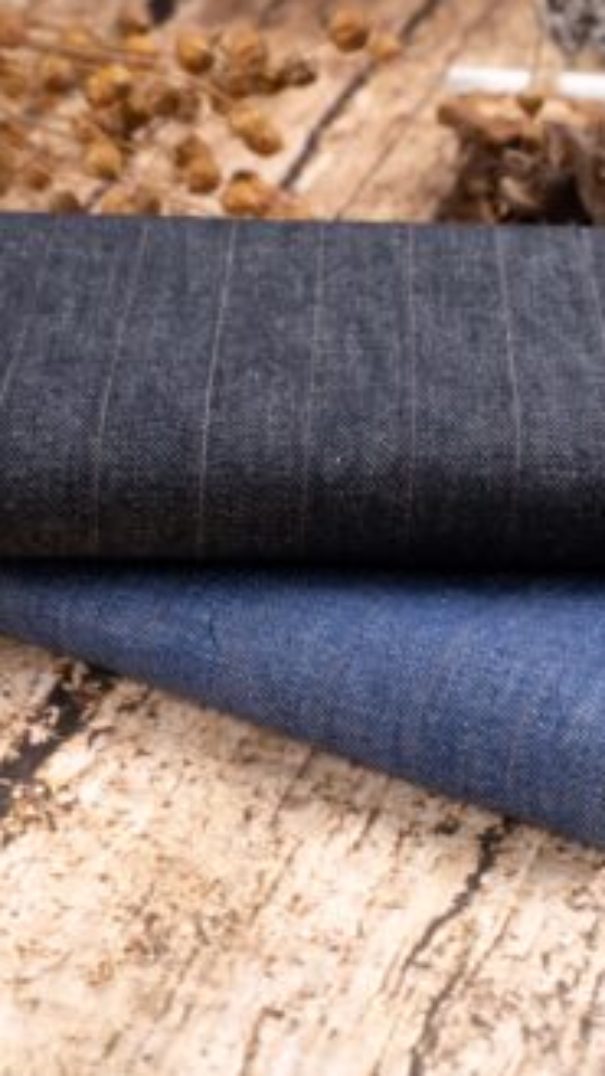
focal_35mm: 78
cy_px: 538
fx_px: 2225
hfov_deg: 15.5
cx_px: 343
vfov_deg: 27.2
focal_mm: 49
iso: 125
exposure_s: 1/125
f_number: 14
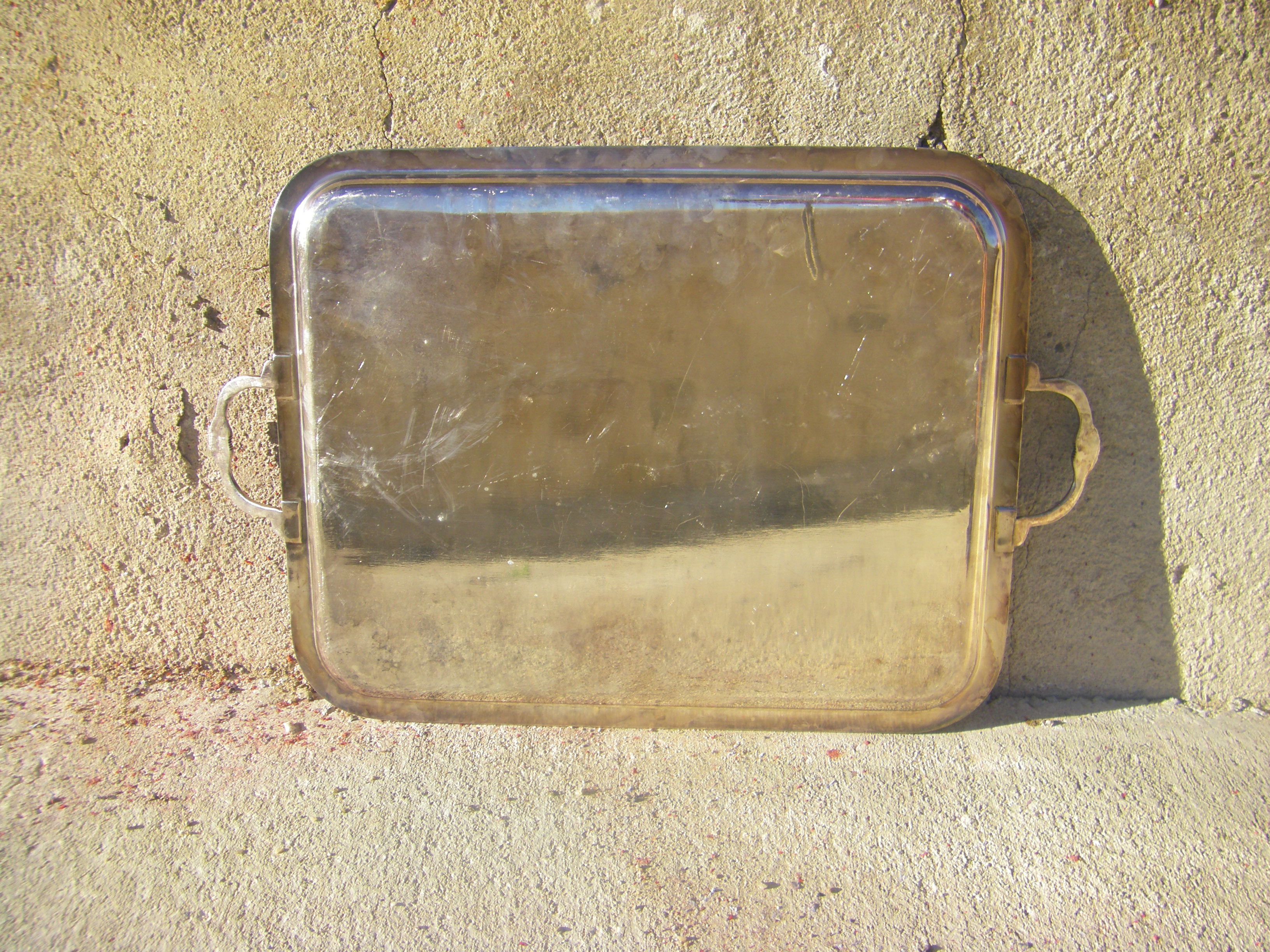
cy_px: 476
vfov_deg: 37.7
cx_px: 635
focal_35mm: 38
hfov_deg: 49.0
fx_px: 1394
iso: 64
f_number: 7
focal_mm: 6.3
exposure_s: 1/125
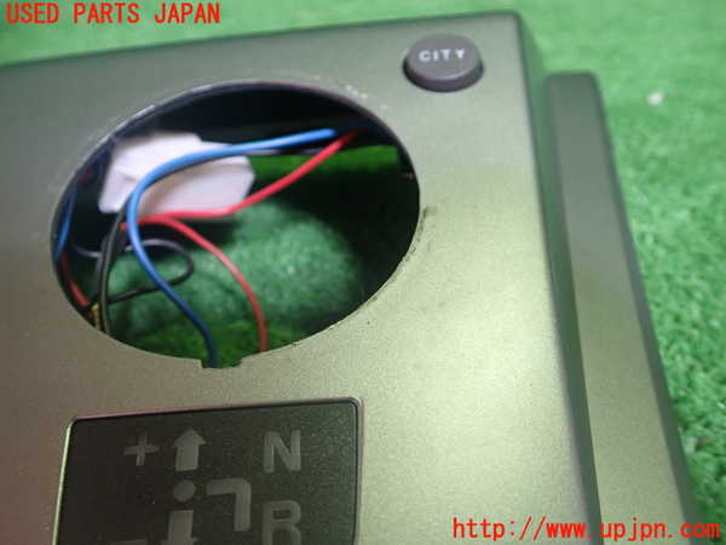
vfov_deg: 46.8
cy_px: 272
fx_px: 629
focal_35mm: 30
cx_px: 363
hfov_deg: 60.0
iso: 250
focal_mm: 5.4
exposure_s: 1/30
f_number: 2.3
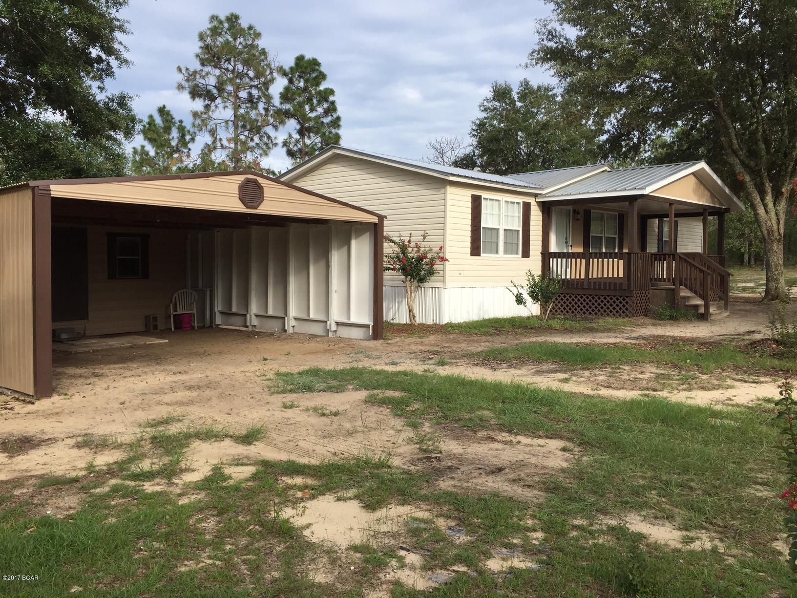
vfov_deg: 48.2
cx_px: 398
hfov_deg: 61.7
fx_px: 668
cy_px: 299
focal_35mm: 29
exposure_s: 1/942
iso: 32
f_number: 2.2
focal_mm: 4.15
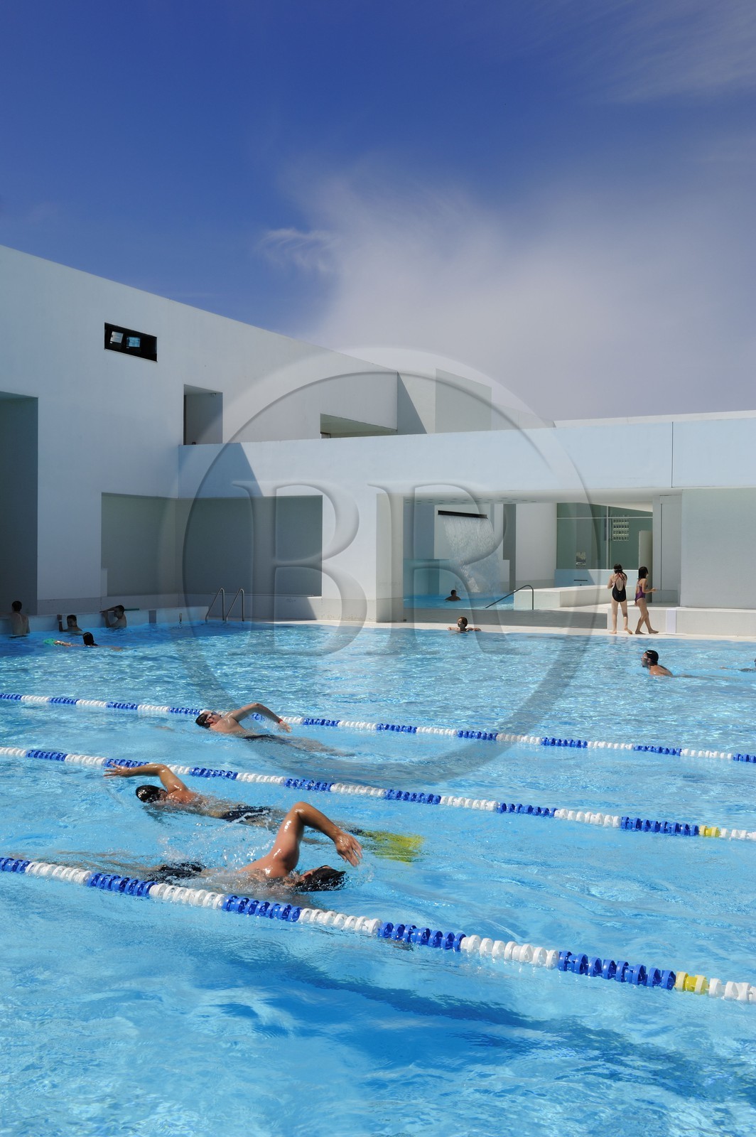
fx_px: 1199
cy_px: 568
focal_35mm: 38
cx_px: 378
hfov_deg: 35.0
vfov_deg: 50.7
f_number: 16
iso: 200
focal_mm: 38
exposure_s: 1/200
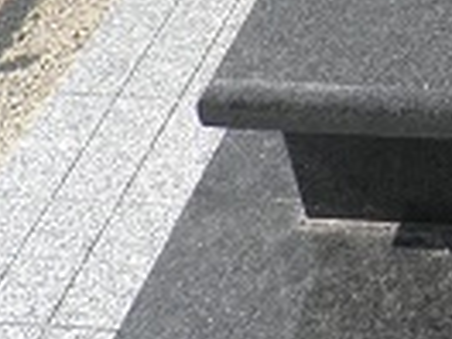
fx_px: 1515
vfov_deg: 11.7
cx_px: 842
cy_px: -288
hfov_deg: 14.6
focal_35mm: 116
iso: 64
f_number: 8.3
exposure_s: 1/125
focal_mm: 4.3
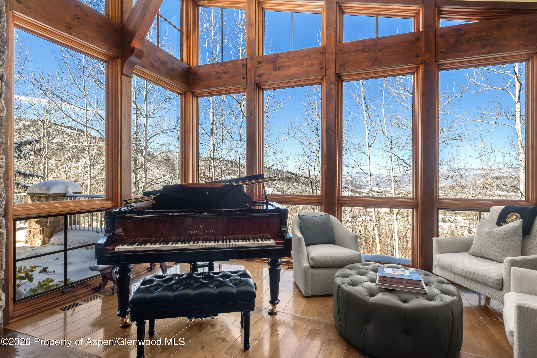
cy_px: 179
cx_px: 268
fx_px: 283
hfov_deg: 86.9
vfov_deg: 64.6
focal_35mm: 19
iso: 200
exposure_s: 1/15
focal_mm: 19
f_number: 7.1
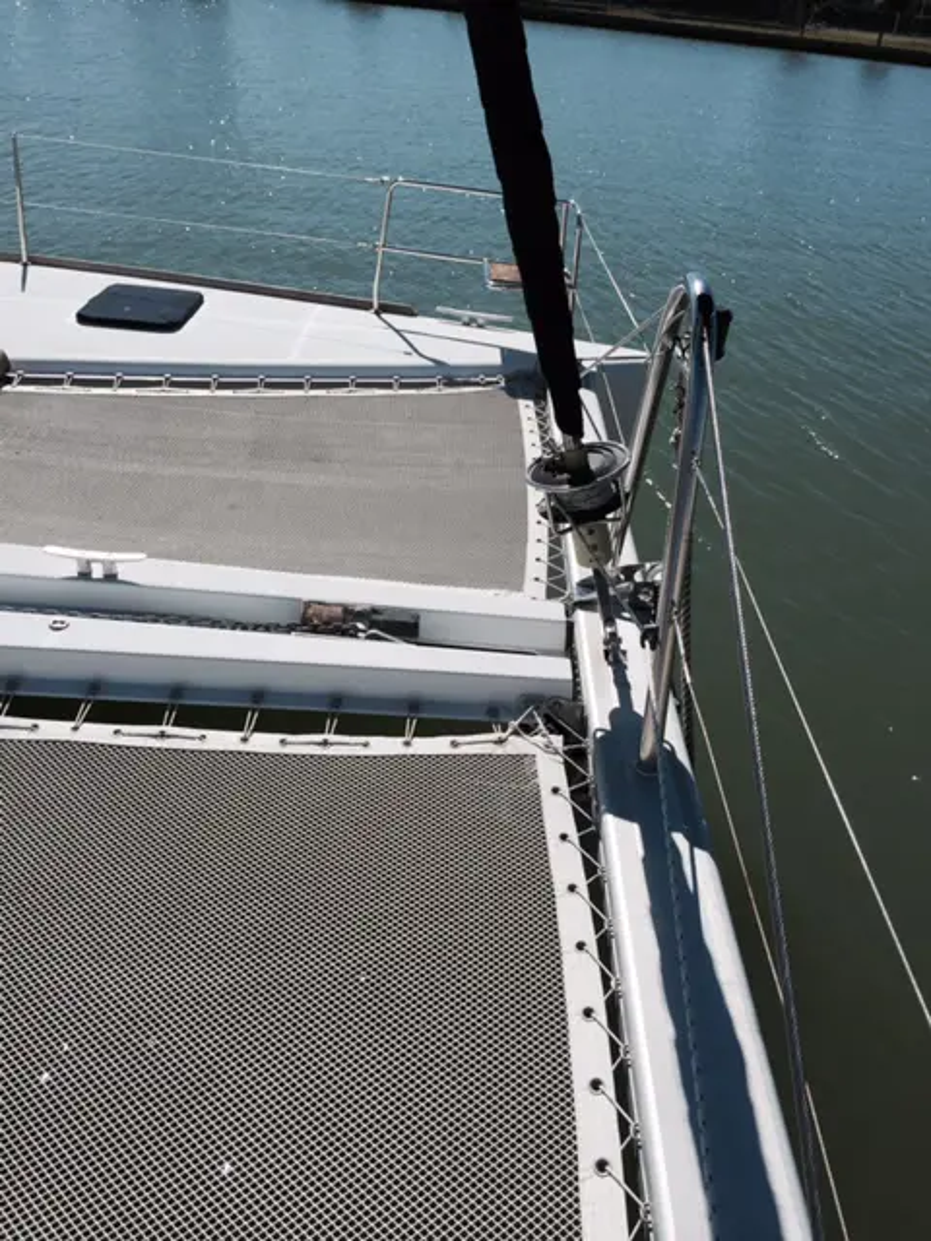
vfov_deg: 61.7
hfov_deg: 48.2
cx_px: 466
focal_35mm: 29
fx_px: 1040
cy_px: 620
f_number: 2.2
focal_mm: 4.15
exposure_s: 1/6623
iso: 32
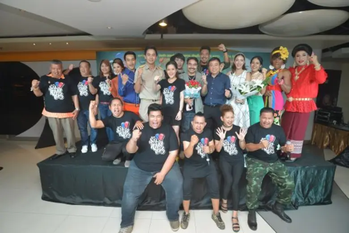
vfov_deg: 67.4
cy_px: 116
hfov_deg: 90.0
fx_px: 174
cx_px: 174
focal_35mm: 18
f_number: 4.5
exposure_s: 1/200
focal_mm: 18
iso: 500
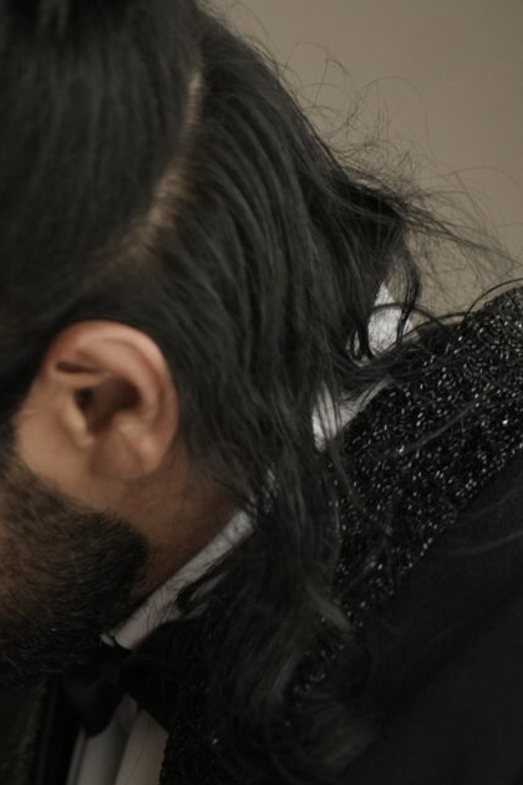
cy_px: 1326
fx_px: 4428
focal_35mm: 203
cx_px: 82
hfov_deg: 6.7
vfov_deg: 9.7
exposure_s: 1/500
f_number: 1.4
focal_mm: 50
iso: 800
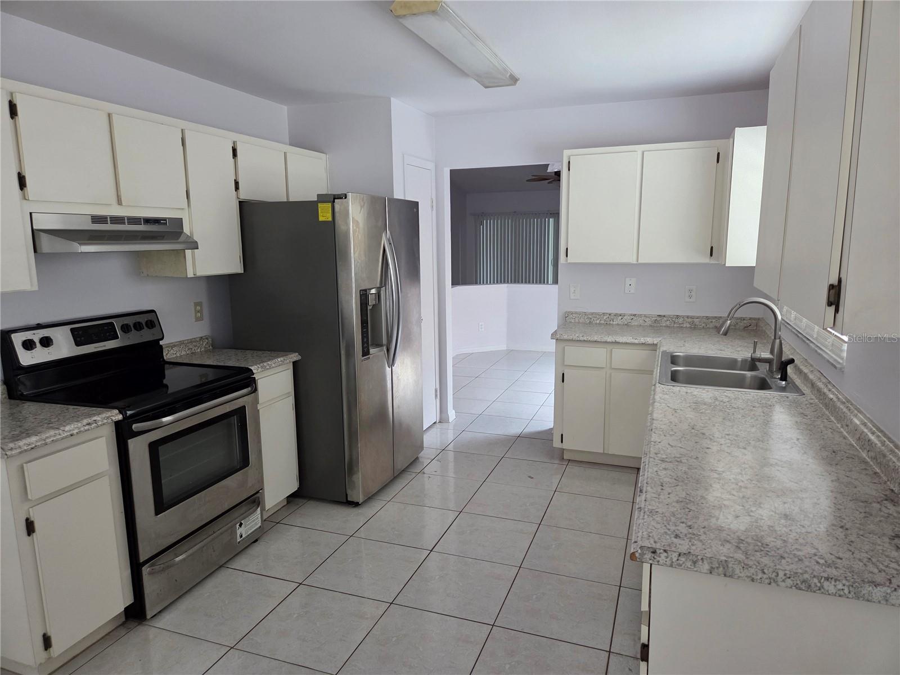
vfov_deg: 58.9
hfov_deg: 73.9
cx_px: 450
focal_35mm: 23
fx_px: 598
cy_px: 338
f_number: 1.8
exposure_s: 1/120
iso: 640
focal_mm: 5.4
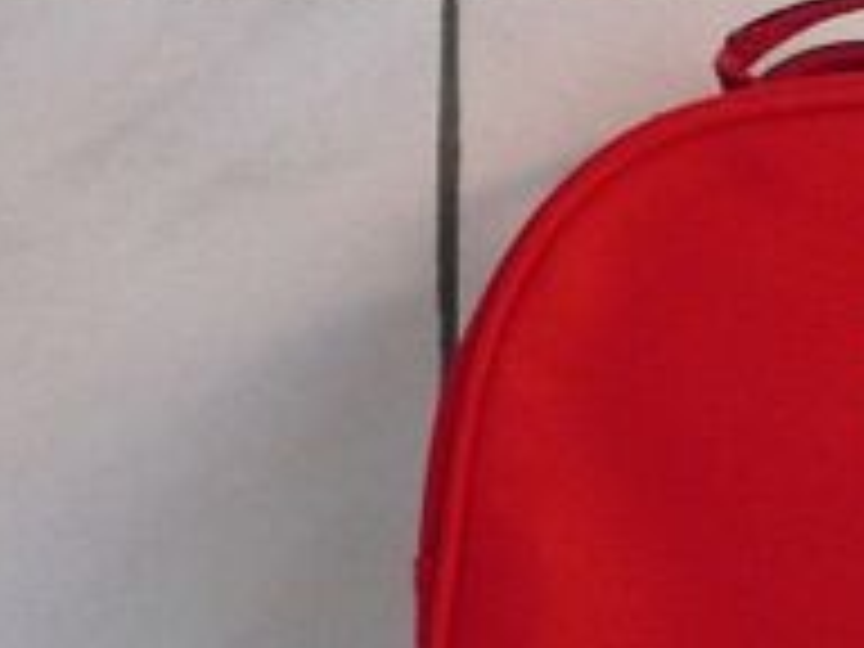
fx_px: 1747
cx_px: 918
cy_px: 526
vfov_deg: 20.7
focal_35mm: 70
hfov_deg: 25.9
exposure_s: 1/30
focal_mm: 4.7
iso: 400
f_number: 3.3
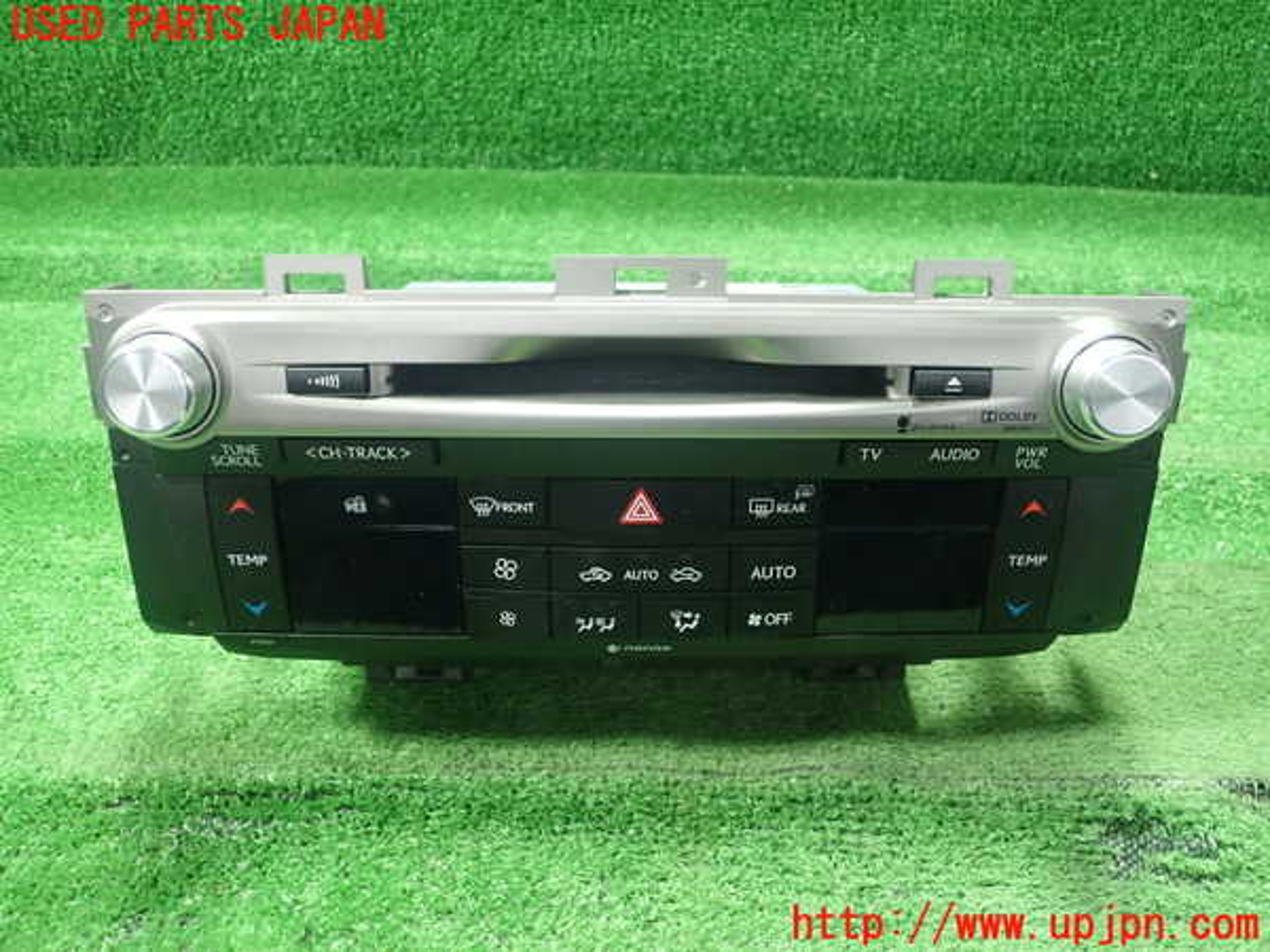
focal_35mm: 30
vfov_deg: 46.8
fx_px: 1101
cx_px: 635
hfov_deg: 60.0
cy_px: 476
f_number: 2.3
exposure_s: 1/80
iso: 800
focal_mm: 5.5
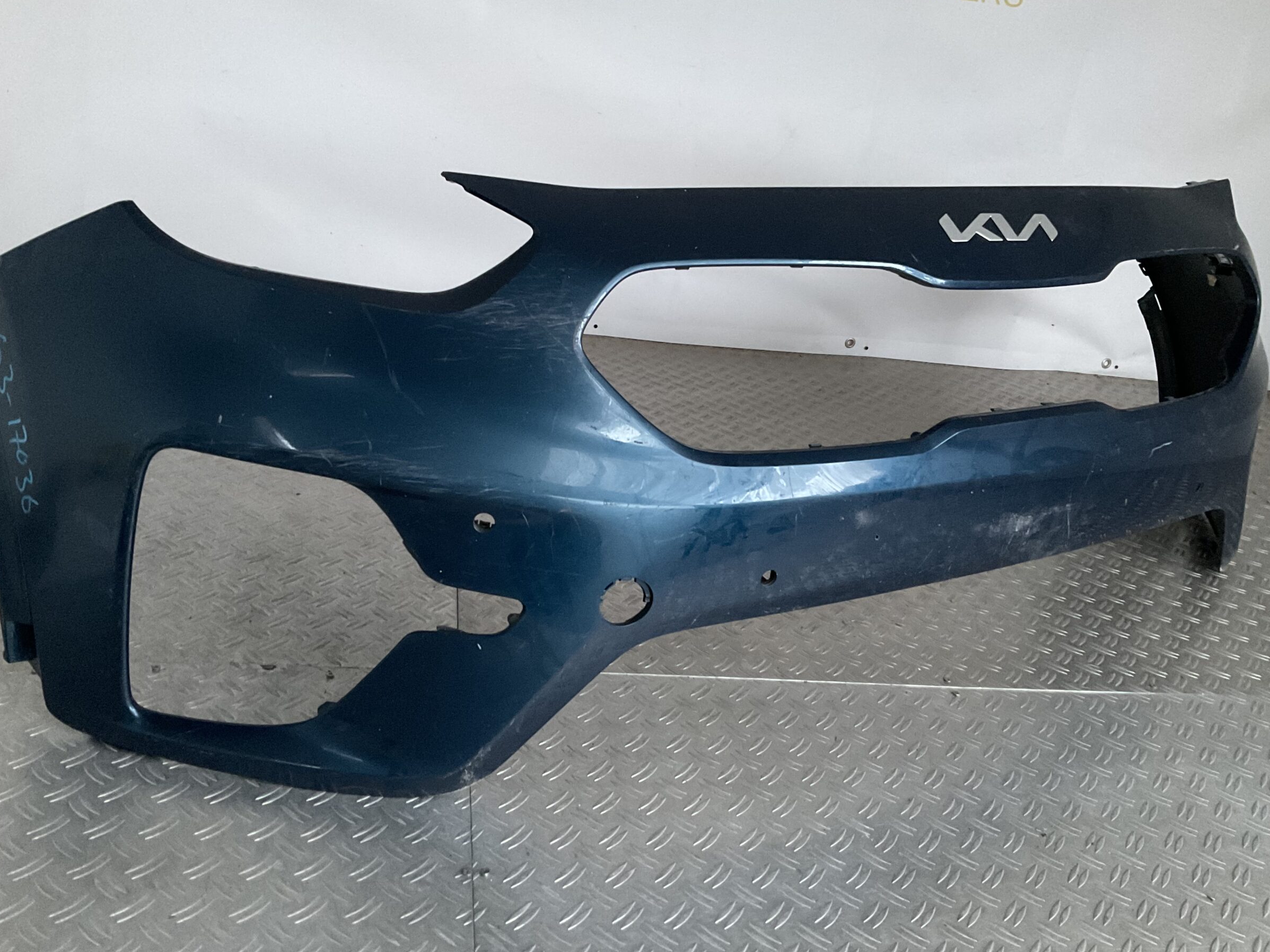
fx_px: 1137
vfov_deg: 45.4
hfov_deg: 58.3
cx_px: 624
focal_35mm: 31
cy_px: 452
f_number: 1.8
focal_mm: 3
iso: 400
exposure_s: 1/25
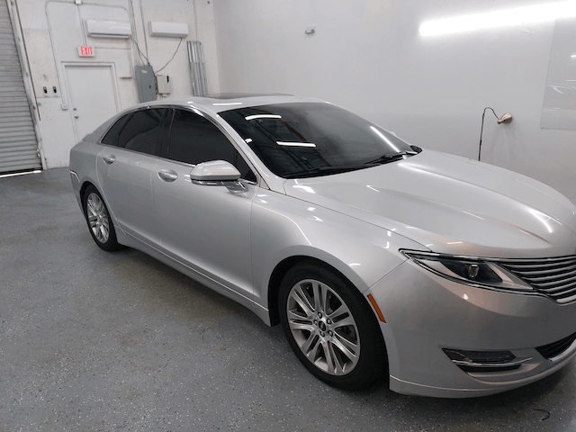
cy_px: 216
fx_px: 399
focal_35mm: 24
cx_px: 288
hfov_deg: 71.6
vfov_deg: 56.8
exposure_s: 1/120
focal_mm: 5.23
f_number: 1.8
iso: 160
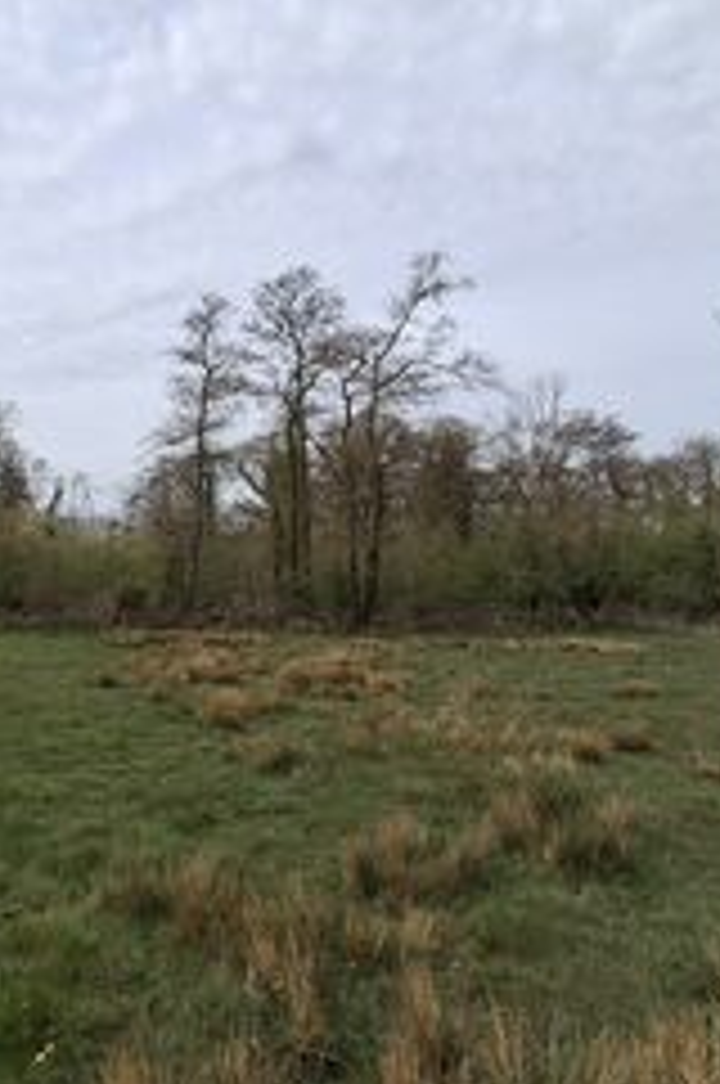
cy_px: 544
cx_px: 191
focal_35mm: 24
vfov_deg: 73.8
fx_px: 722
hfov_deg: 51.1
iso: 40
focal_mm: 1.64
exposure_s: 1/2088
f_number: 2.2
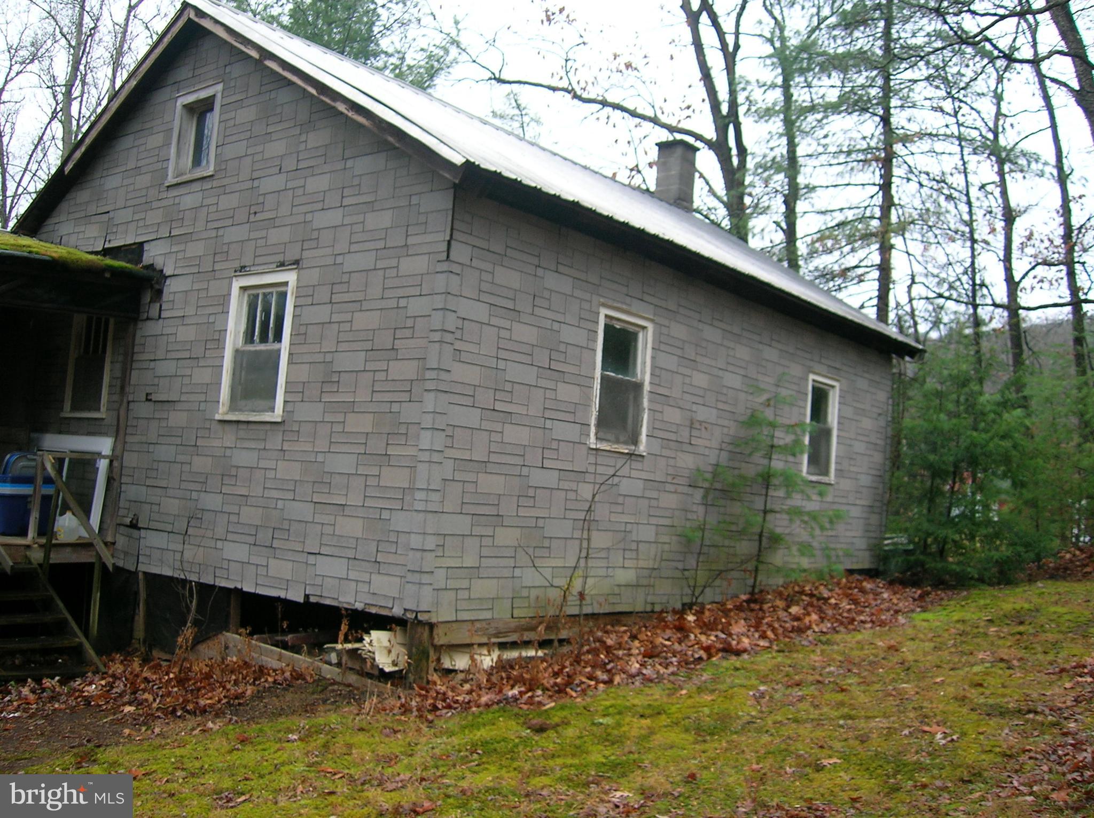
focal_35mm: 34
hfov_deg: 54.0
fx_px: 1074
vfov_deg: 41.7
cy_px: 409
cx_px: 547
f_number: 2.9
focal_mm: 5.7
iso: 50
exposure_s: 1/40.1
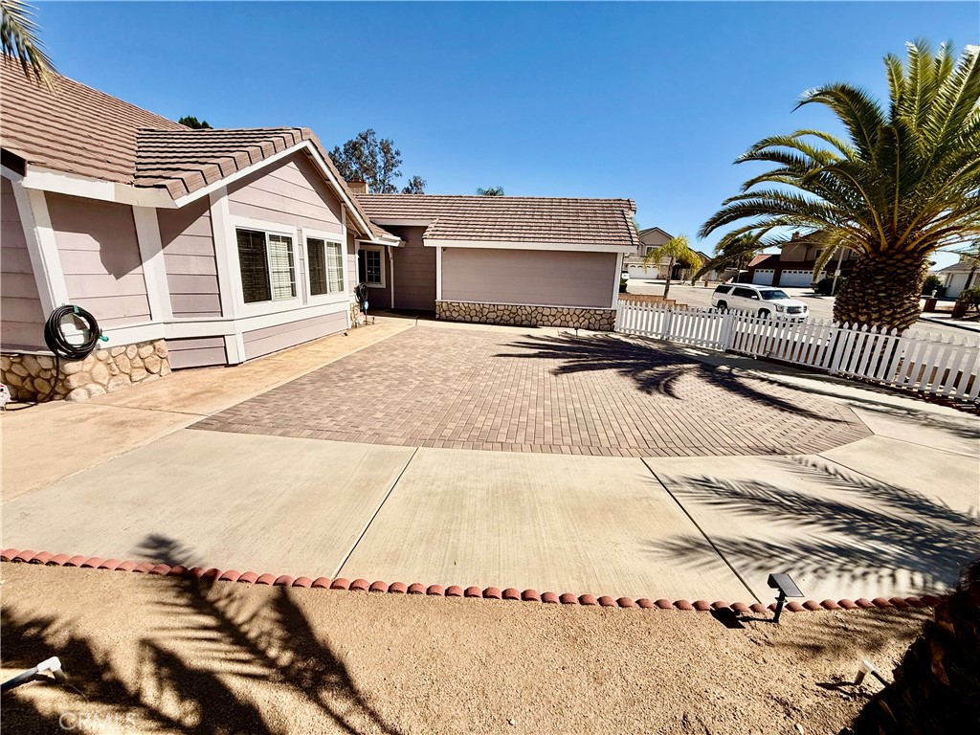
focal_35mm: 14
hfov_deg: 102.1
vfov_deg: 85.7
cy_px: 368
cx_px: 490
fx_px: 396
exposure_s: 1/4149
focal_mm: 2.22
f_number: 2.2
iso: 50
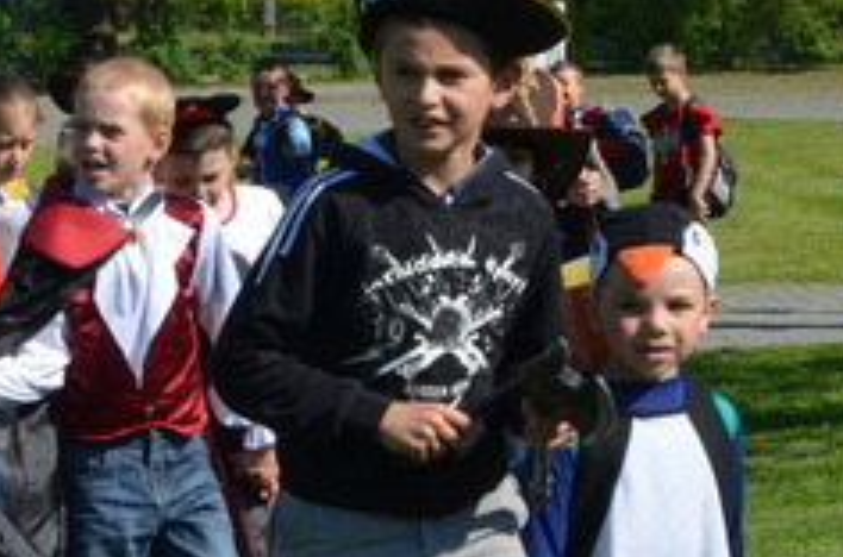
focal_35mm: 249
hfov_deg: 8.2
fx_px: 5804
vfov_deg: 5.5
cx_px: -68
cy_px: 375
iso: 800
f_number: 14
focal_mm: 55
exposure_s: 1/800
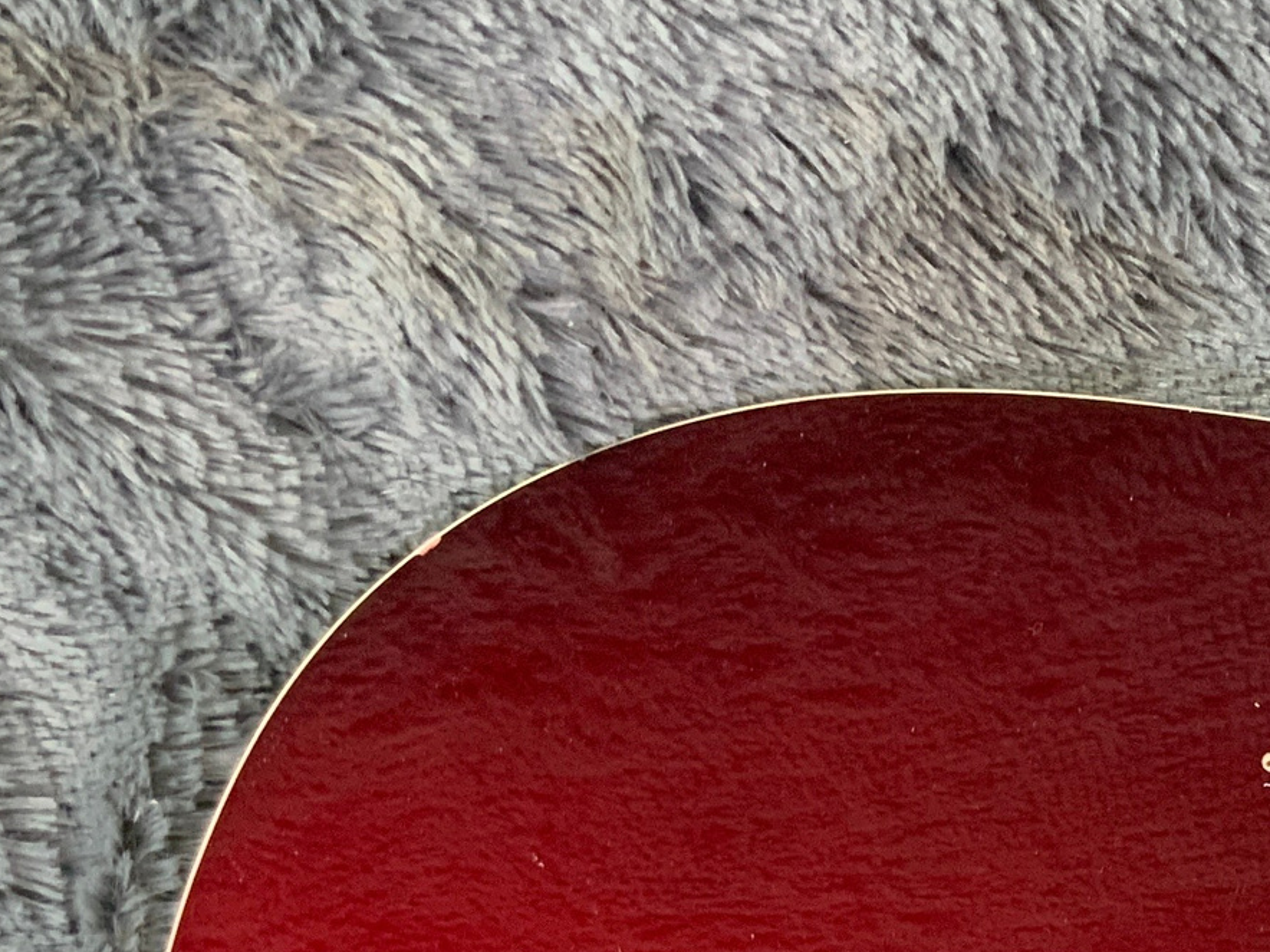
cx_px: 1422
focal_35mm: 84
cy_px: 1172
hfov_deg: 21.9
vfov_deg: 16.7
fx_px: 3082
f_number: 1.8
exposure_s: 1/60
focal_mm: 3
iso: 64
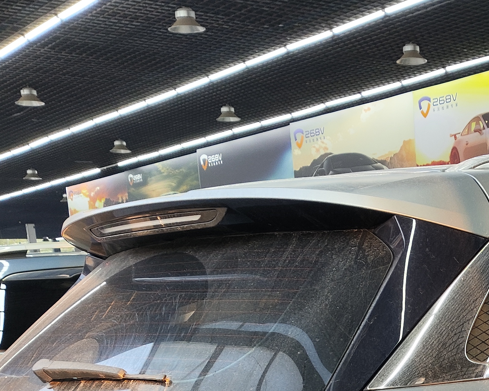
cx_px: 485
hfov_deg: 26.5
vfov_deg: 20.4
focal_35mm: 68
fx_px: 984
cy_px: 515
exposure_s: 1/100
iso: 50
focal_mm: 4.68
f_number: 1.8
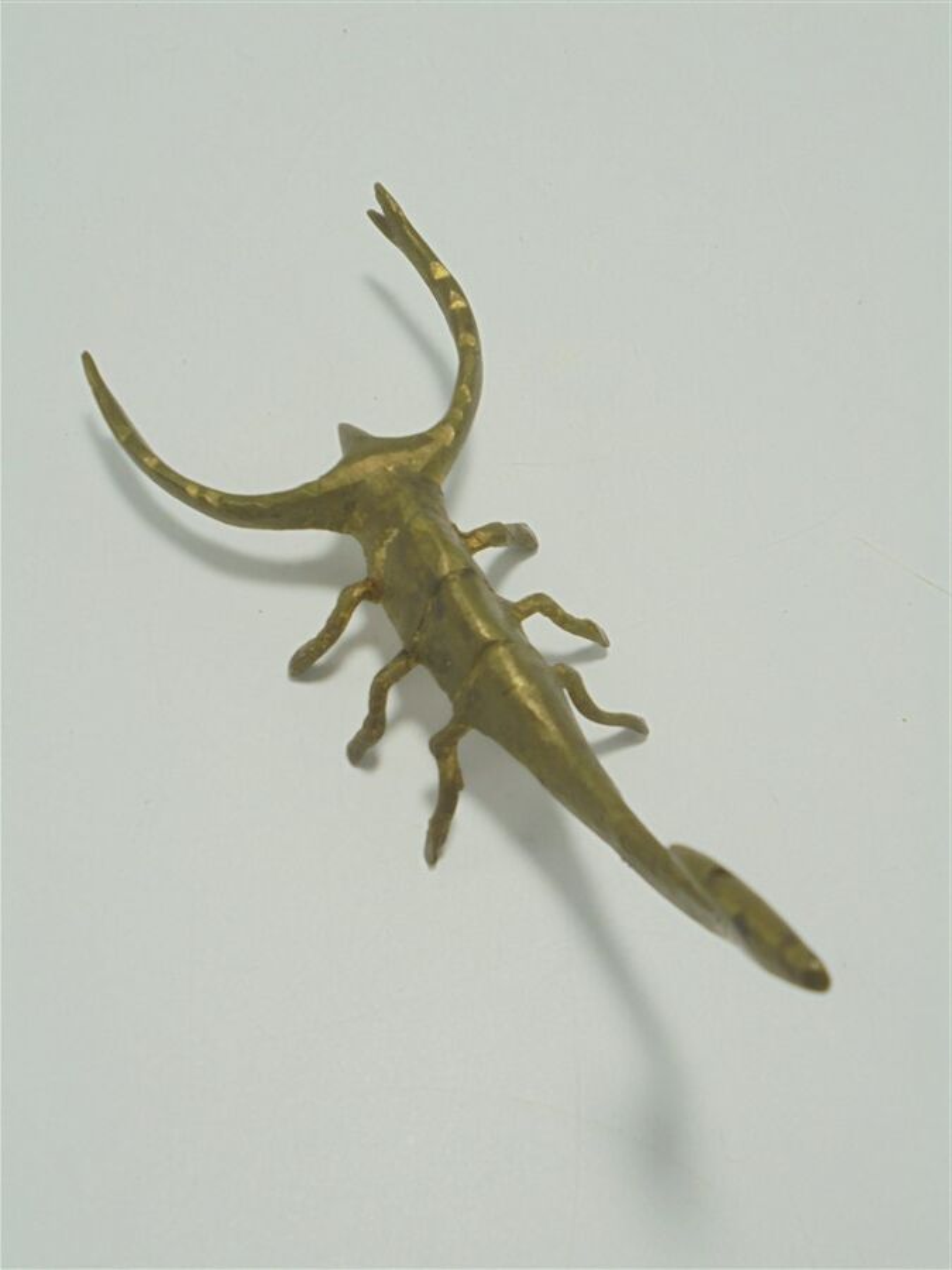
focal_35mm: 43
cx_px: 476
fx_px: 1577
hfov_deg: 33.6
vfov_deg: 43.9
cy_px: 635
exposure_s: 1/60
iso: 100
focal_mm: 7.8
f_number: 4.5
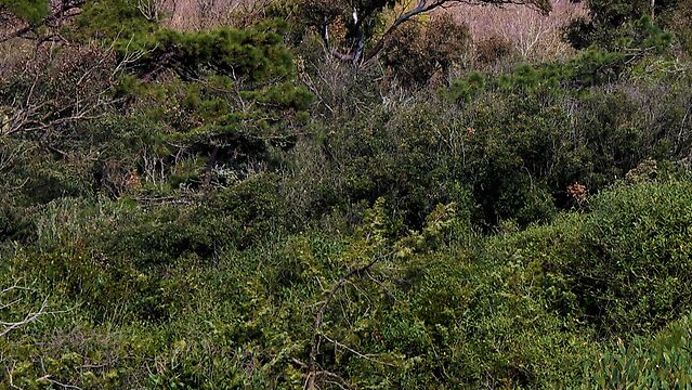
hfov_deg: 17.1
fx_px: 2166
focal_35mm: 118
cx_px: 898
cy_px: -131
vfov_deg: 10.1
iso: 100
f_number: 11
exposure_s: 1/100
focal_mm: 30
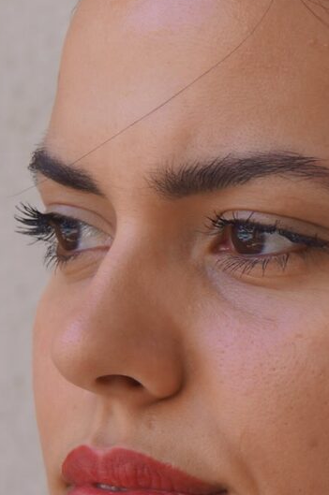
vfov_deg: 10.0
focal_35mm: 205
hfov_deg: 6.6
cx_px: 479
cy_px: 397
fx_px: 2819
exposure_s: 1/160
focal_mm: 40
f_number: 5
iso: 125
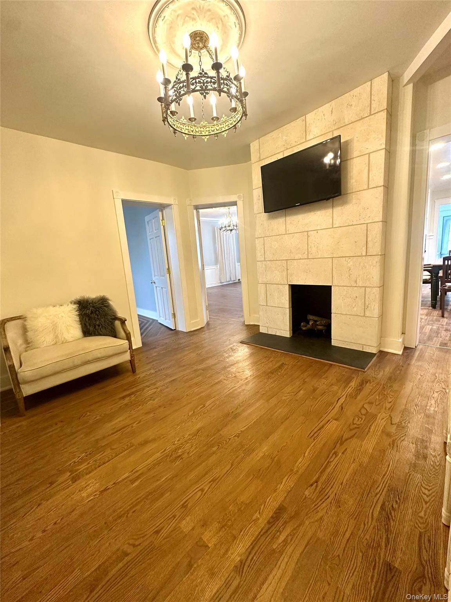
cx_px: 226
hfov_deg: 85.7
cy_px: 301
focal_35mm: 14
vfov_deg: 102.1
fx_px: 243
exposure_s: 1/60
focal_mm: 2.22
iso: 320
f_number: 2.2
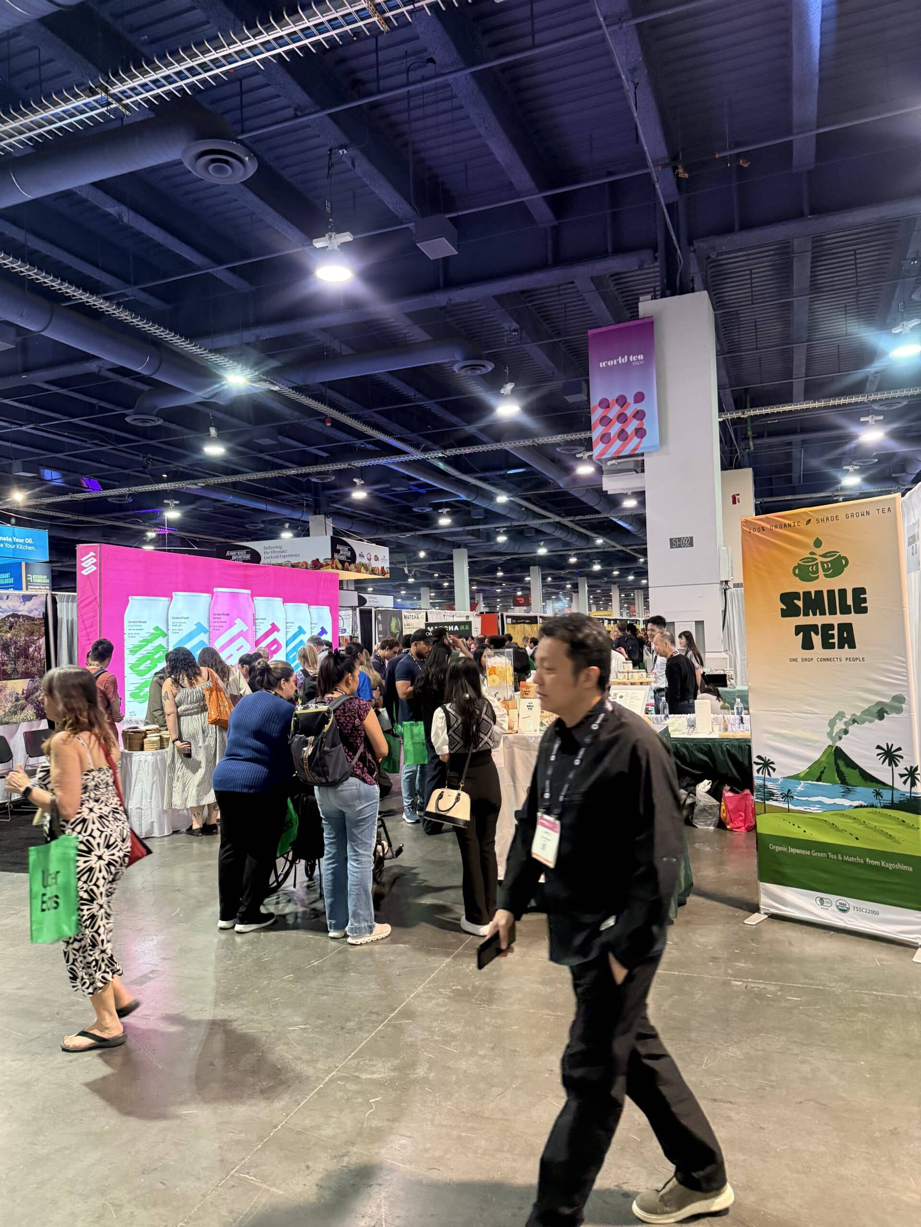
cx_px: 460
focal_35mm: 24
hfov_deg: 56.8
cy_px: 614
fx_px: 851
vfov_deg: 71.6
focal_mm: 6.76
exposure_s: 1/60
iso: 400
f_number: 1.78
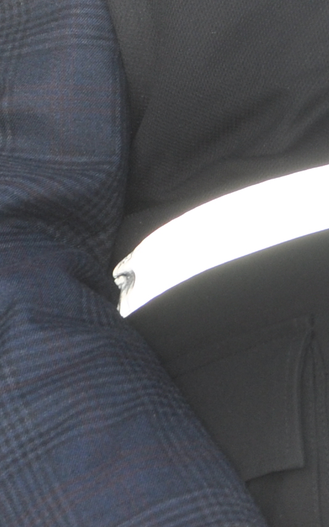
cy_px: -293
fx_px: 4945
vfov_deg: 6.0
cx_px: 25
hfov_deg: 3.8
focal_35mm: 345
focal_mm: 45
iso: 200
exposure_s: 1/200
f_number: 7.1
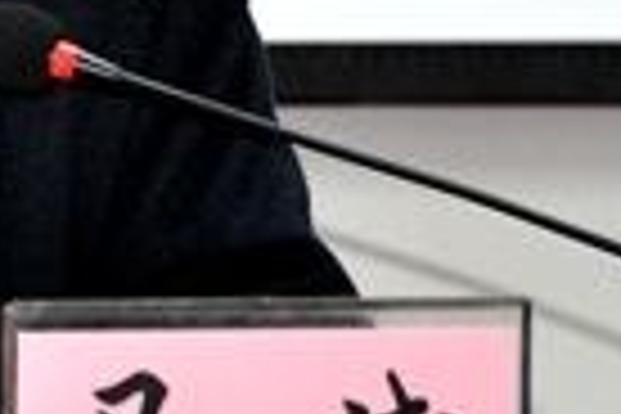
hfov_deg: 3.3
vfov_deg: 2.2
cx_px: -270
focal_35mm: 626
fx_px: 10798
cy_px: -191
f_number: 5.6
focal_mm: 90
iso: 800
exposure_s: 1/60
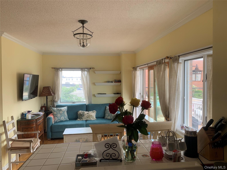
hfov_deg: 67.3
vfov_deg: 53.1
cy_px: 85
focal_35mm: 26
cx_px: 114
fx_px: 170
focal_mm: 4.25
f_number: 1.8
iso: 64
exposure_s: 1/121
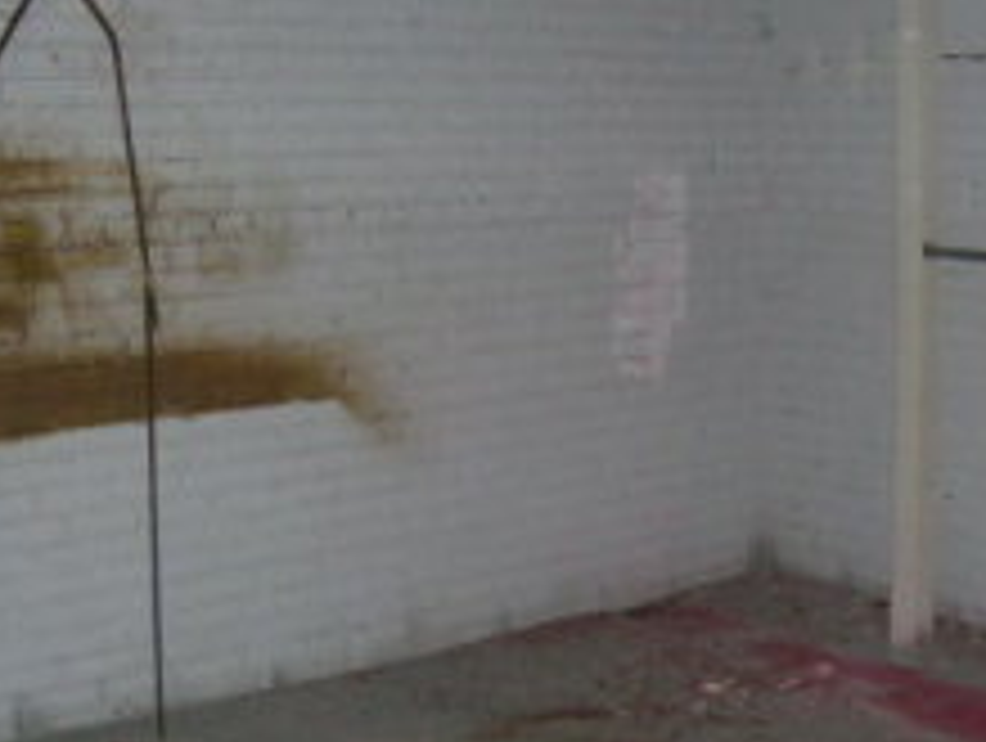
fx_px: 1769
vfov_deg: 23.7
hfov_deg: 31.0
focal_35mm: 62
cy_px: 382
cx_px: 599
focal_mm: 5.7
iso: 145
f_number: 2.9
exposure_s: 1/60.1
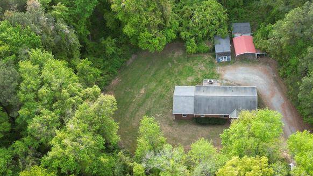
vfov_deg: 25.9
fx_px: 382
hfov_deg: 44.0
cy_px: 109
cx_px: 207
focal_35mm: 46
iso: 100
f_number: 1.7
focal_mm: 6.72
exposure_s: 1/240
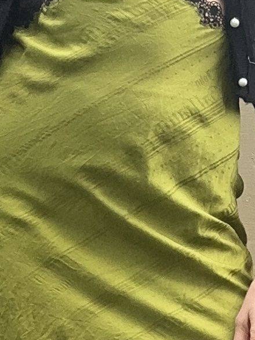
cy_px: 303
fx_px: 1551
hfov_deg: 9.4
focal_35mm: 158
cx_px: 226
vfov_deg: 12.4
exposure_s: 1/121
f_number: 1.9
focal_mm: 2.69
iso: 20
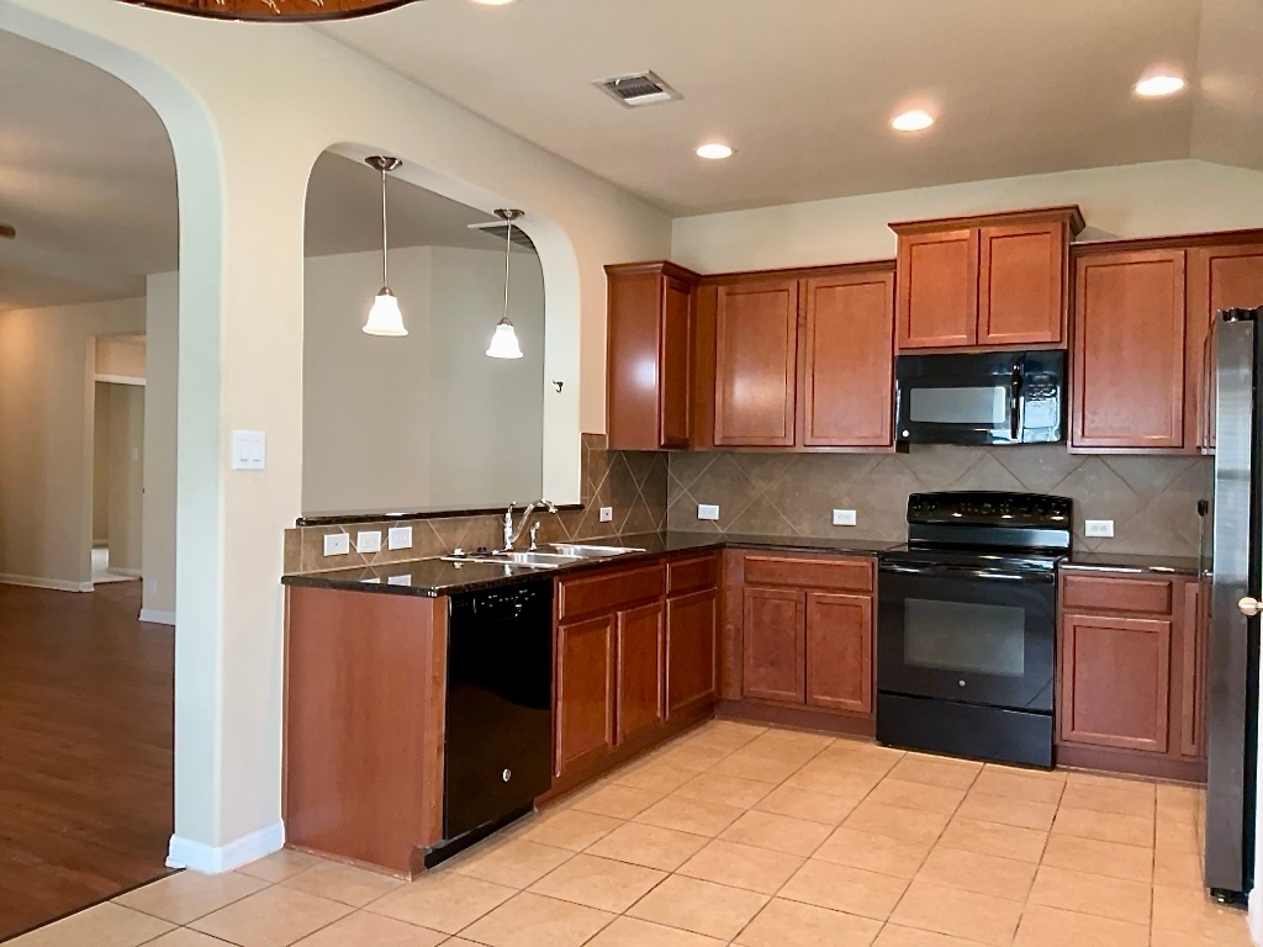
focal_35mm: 27
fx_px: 985
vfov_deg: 51.4
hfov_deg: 65.3
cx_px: 632
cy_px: 474
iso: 125
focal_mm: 3
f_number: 1.8
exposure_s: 1/60
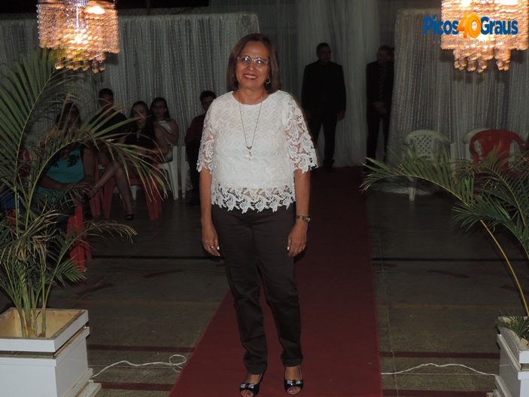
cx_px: 264
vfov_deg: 30.9
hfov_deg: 40.4
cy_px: 198
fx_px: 718
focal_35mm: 47
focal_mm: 8.3
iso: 200
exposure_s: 1/30
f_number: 3.5
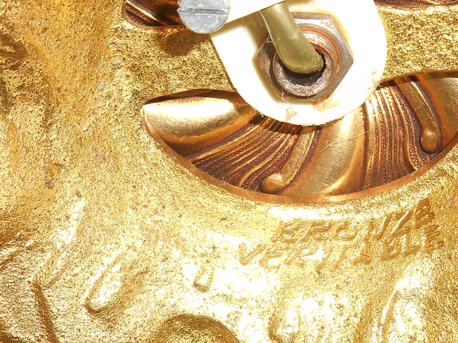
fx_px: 556
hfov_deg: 43.7
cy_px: 90
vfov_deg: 33.7
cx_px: 329
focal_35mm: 42
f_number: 3.4
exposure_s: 1/25
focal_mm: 4.7
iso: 80
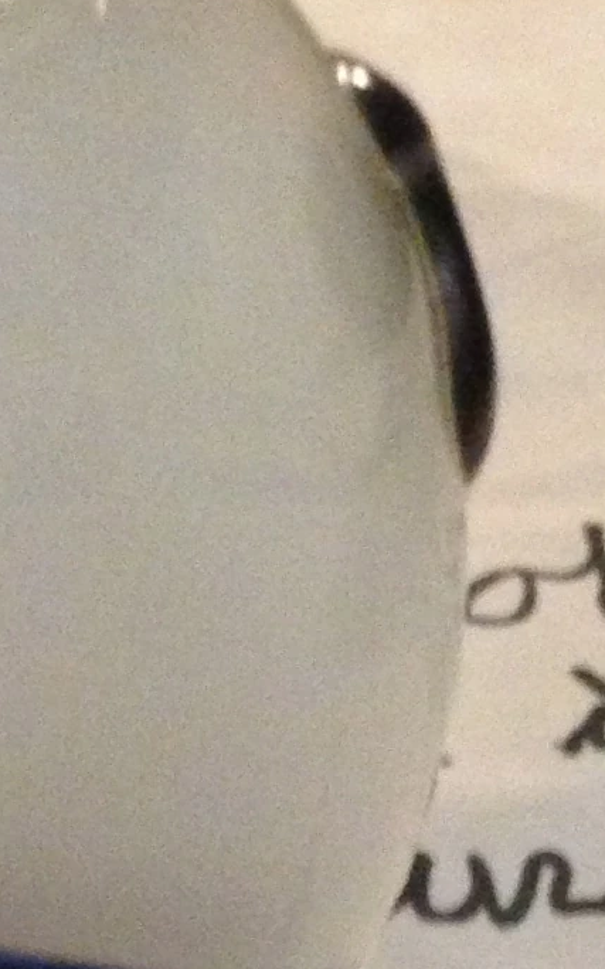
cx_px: 169
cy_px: 1184
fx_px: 4409
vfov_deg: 12.2
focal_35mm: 167
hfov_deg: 7.8
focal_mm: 4.13
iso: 400
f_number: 2.4
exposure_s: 1/20
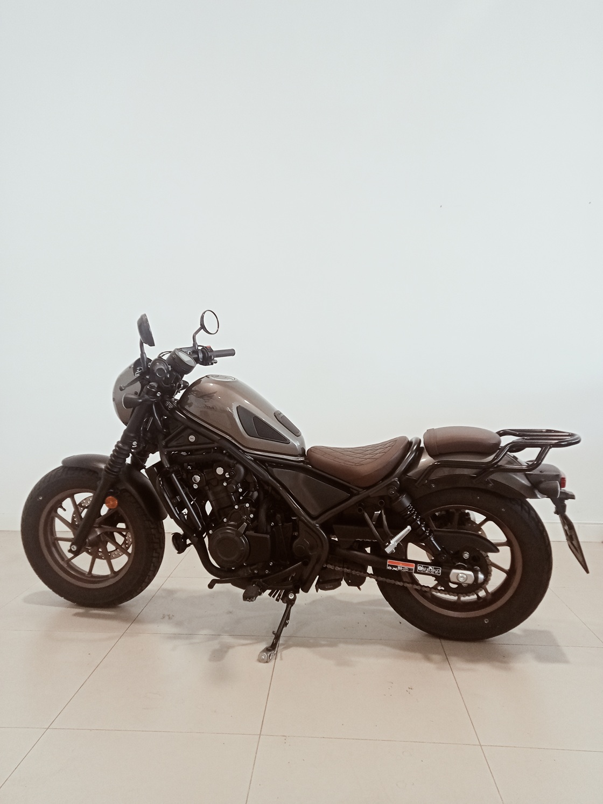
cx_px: 302
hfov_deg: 49.8
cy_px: 402
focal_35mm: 28
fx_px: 650
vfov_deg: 63.4
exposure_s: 1/33.3
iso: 153
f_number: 2.2
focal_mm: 3.46
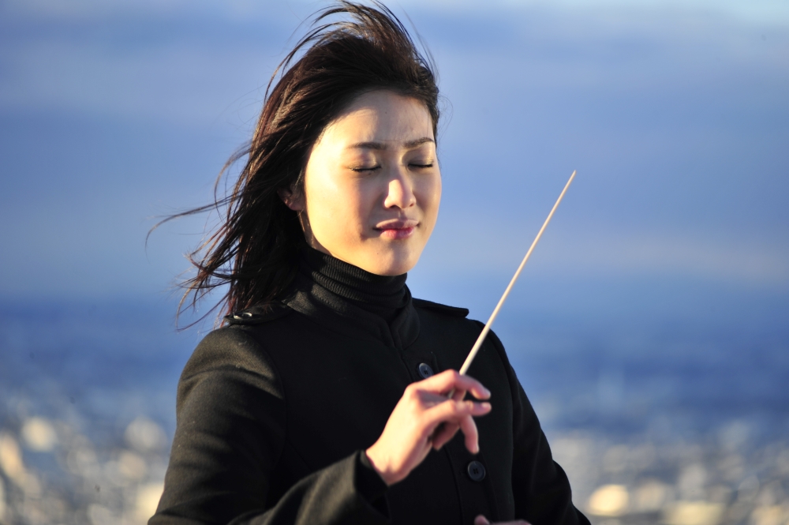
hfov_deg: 9.8
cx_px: 394
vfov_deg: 6.5
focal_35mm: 210
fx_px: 4599
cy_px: 262
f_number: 6.3
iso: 200
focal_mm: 210
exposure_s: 1/250
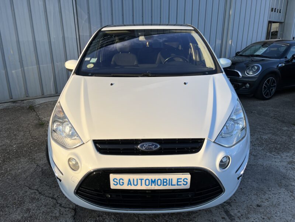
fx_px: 222
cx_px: 148
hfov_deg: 67.3
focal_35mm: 26
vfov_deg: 53.1
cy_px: 111
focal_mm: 5.1
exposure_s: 1/1923
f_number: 1.6
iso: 50
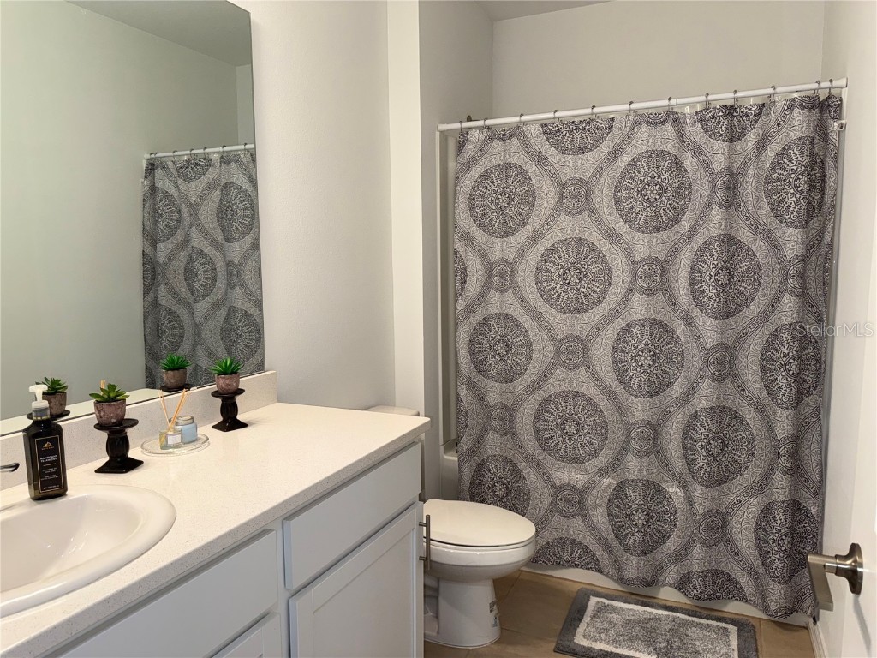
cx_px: 438
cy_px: 329
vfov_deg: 56.8
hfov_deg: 71.6
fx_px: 608
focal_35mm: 24
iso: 100
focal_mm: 6.76
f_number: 1.78
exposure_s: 1/120
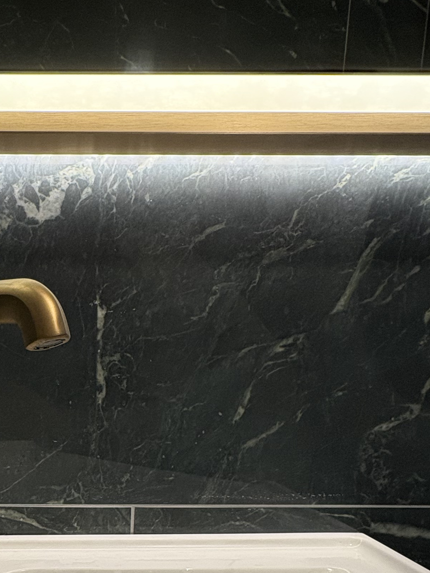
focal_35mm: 35
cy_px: 438
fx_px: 580
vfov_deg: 50.2
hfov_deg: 36.9
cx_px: 10
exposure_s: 1/100
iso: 250
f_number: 2.2
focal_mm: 2.22
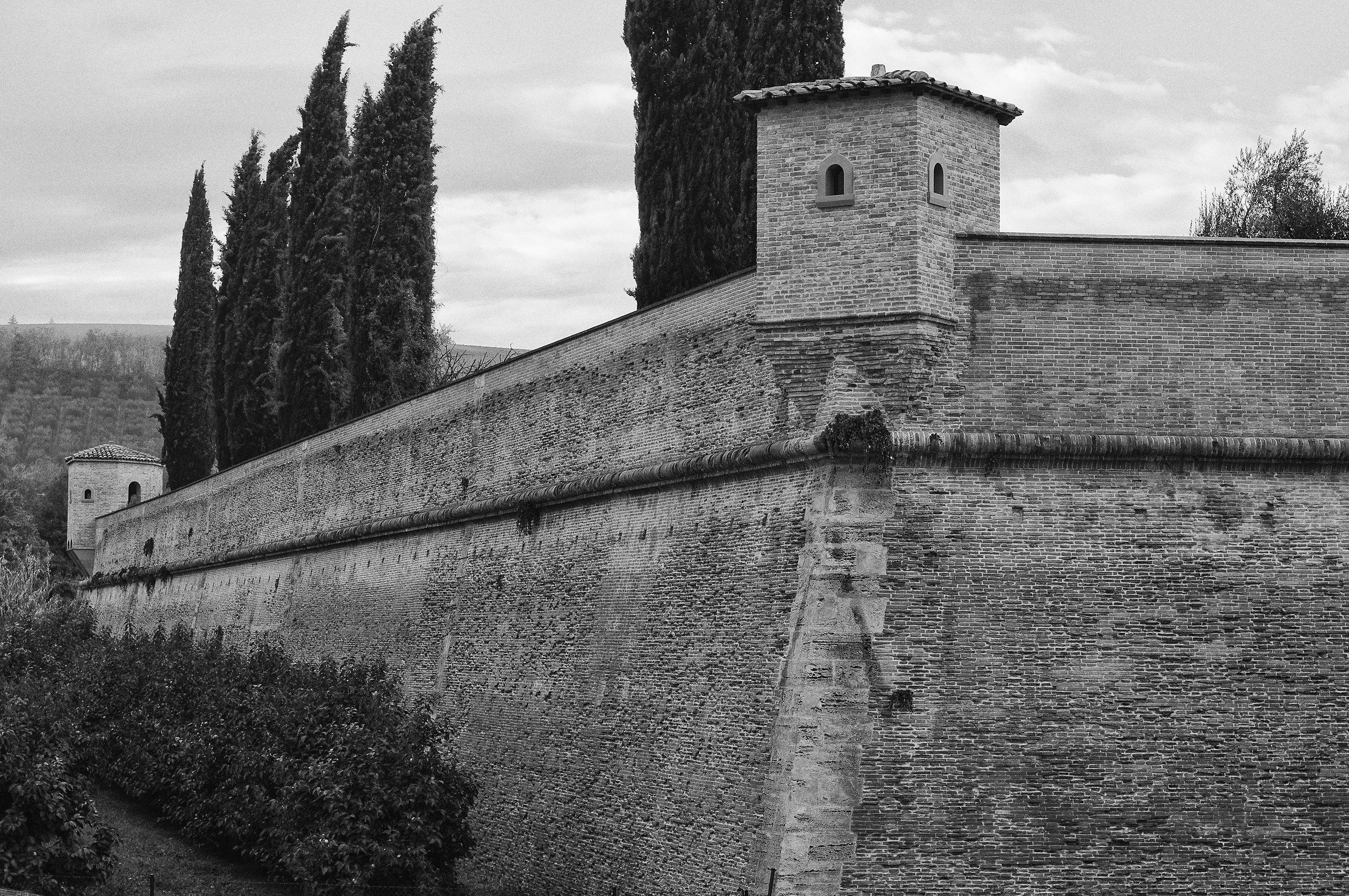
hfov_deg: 27.0
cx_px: 674
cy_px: 448
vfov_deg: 18.1
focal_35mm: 75
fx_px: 2807
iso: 400
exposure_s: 1/250
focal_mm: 50
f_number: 8
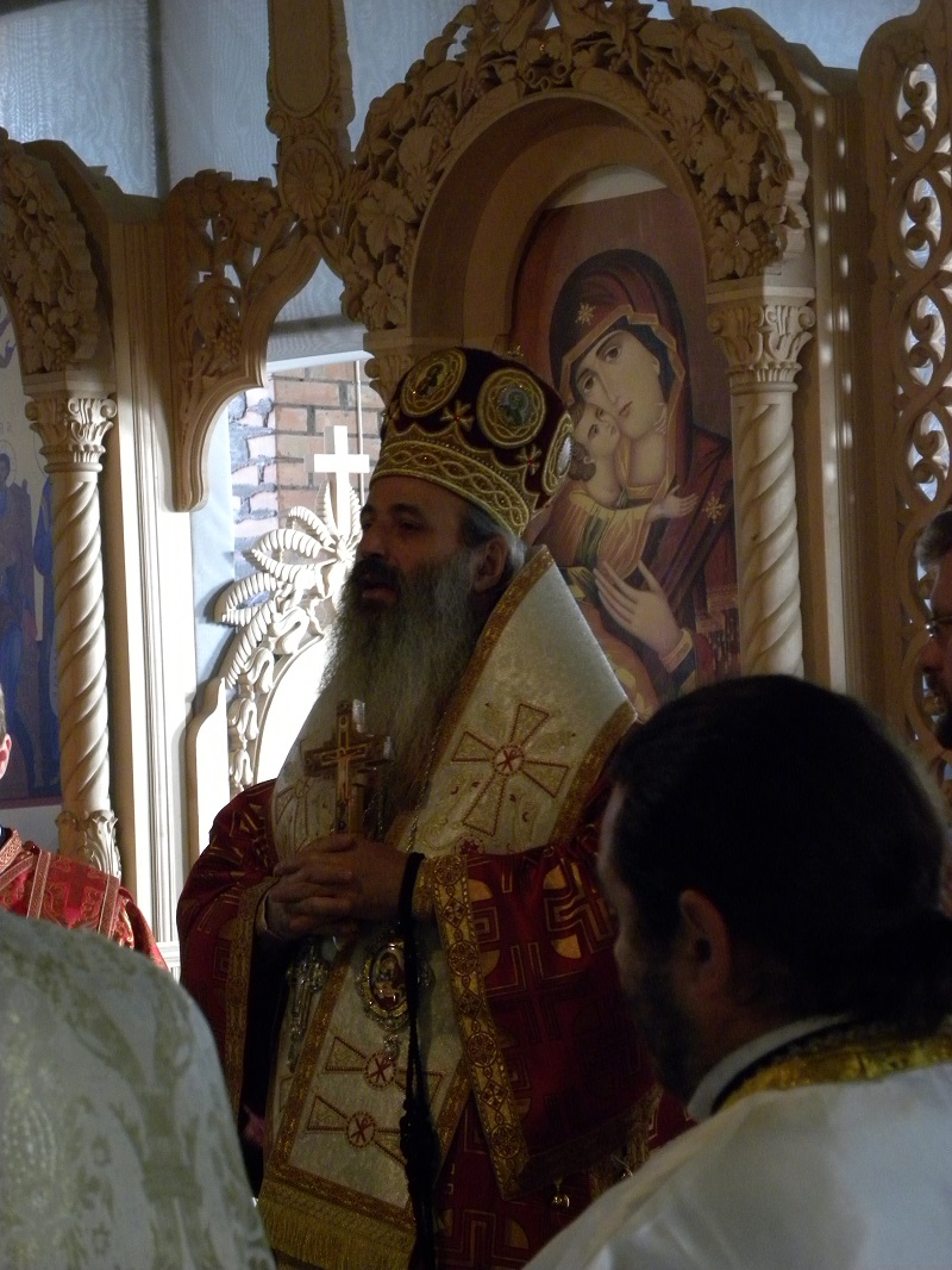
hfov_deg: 11.5
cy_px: 635
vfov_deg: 15.3
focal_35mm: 129
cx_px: 476
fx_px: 4728
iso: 400
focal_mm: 23
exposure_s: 1/27
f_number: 4.5
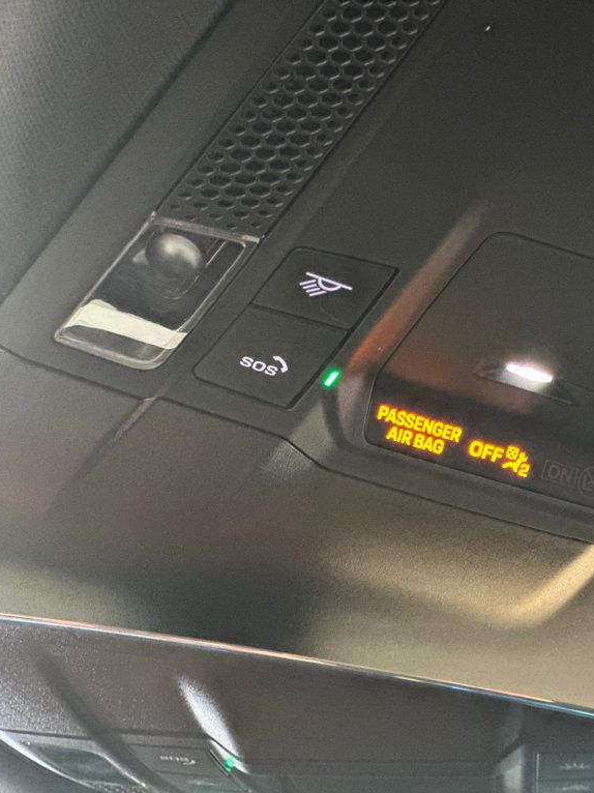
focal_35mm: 103
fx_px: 2358
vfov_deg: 19.1
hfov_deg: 14.2
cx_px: 517
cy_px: 396
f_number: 2.8
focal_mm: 9
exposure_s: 1/15
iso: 800
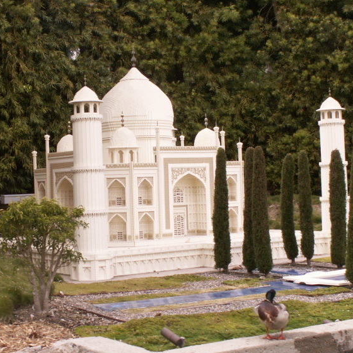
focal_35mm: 71
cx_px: 136
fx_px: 819
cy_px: 188
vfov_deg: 24.3
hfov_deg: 24.3
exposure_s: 1/125
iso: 50
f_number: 5.6
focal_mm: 7.56
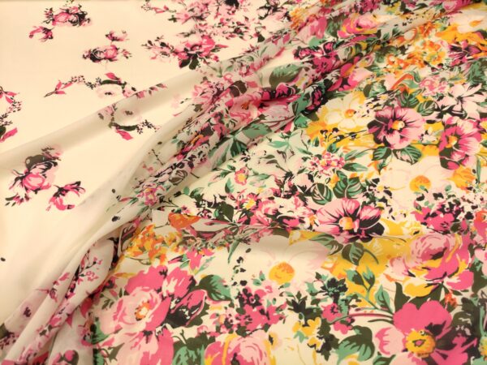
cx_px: 244
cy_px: 182
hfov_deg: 69.4
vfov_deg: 54.9
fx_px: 352
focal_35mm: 25
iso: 500
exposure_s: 1/160
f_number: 1.89
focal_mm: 5.43
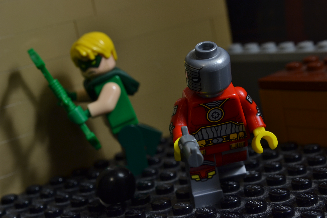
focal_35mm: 82
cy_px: 109
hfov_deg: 24.6
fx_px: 749
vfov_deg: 16.6
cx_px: 164
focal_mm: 55
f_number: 16
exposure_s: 1/2
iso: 100
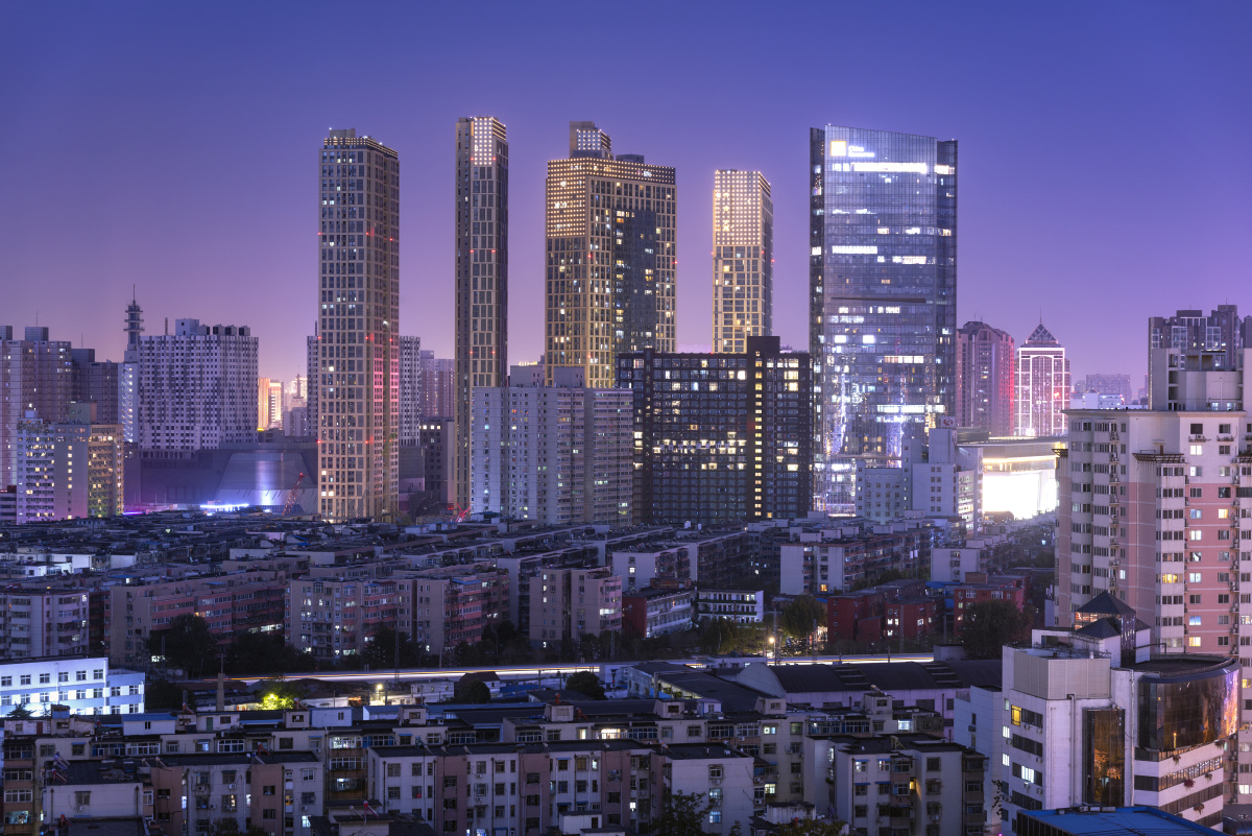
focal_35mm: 70
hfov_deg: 28.8
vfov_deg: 19.5
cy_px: 418
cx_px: 626
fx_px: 2435
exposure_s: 10
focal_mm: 70
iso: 64
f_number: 7.1
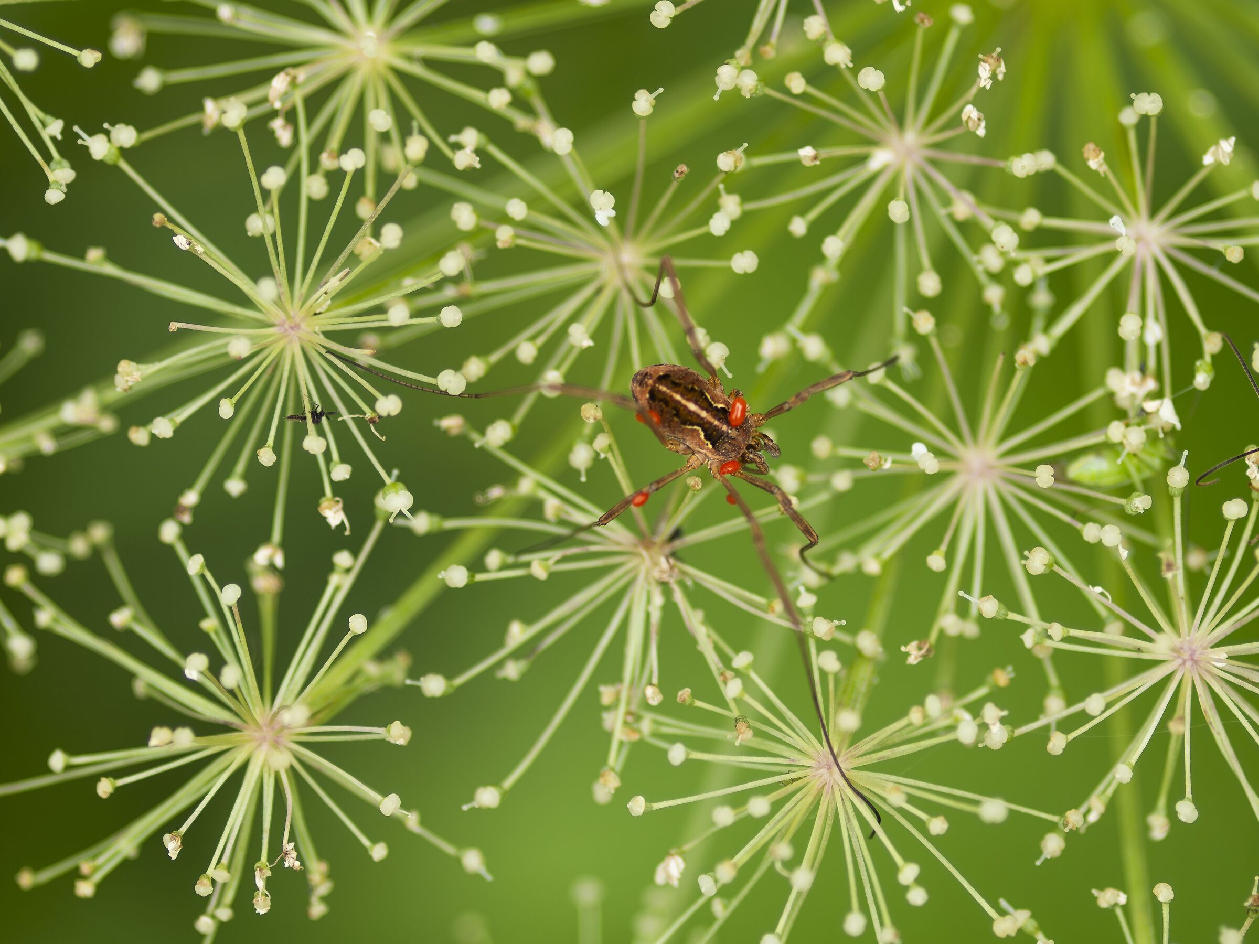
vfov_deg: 7.1
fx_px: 7638
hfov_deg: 9.4
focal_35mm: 210
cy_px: 472
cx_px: 630
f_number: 2.8
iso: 200
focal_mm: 105
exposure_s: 1/500
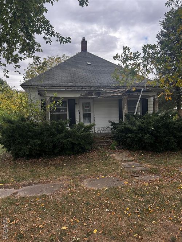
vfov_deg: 67.3
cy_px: 121
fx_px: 182
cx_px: 91
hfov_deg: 53.0
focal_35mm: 26
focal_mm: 5.7
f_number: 1.5
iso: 50
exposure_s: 1/654
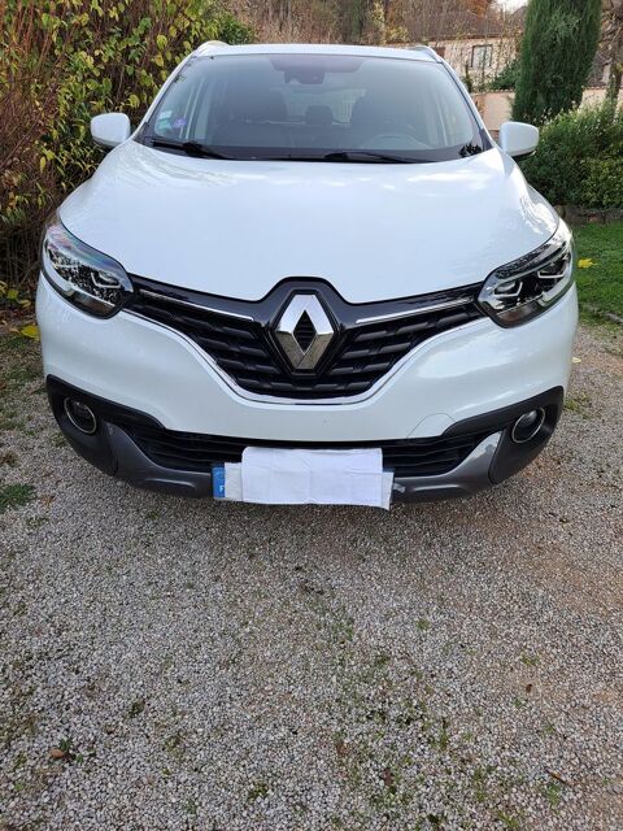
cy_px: 416
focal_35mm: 24
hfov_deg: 56.8
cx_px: 312
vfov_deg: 71.6
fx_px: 576
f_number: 1.8
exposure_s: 1/100
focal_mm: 5.23
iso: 50
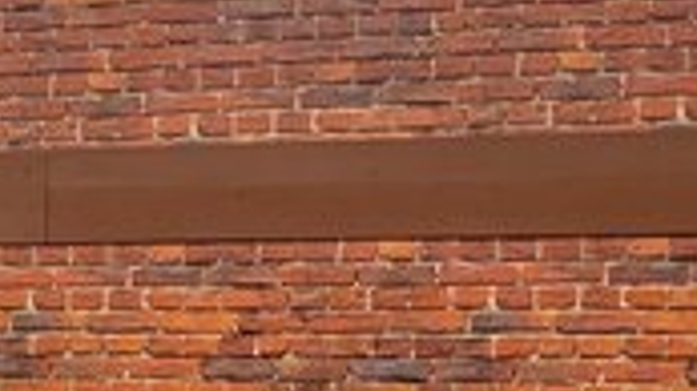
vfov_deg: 12.3
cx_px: -492
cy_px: 375
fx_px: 1791
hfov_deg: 18.2
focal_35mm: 97
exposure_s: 1/404
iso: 80
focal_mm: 6.76
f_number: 1.78
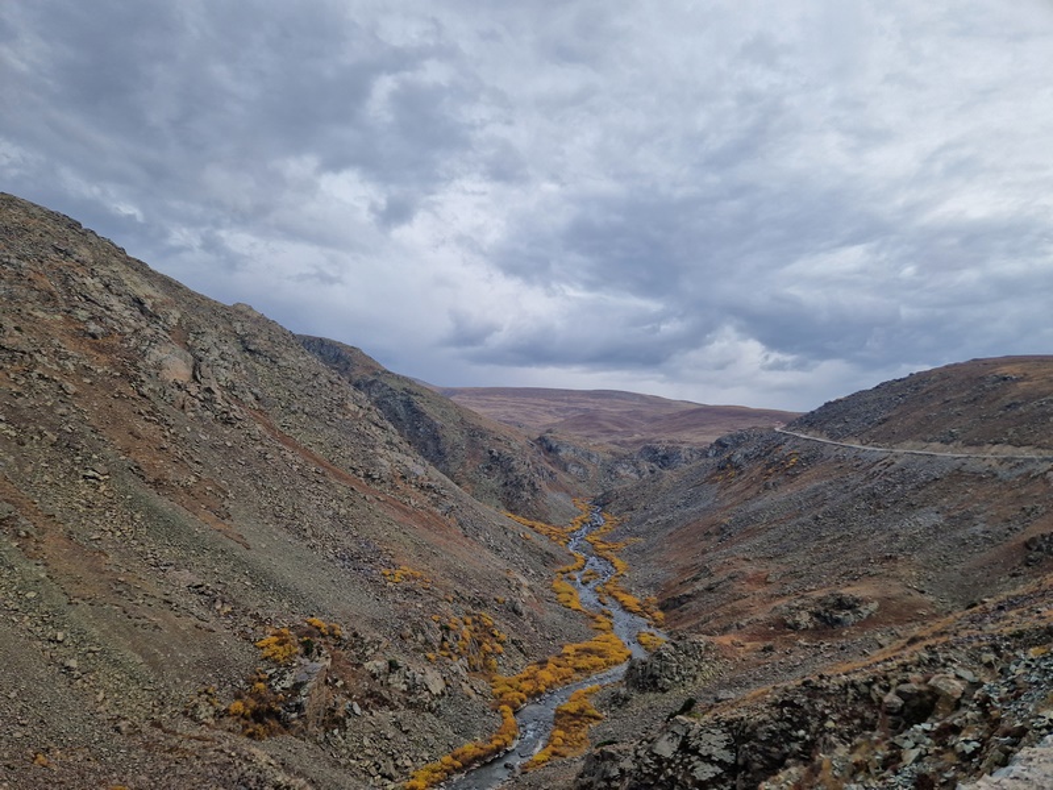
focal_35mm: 23
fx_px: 700
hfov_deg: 73.9
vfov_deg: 58.9
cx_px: 526
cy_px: 395
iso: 50
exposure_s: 1/1104
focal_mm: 5.4
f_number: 1.8
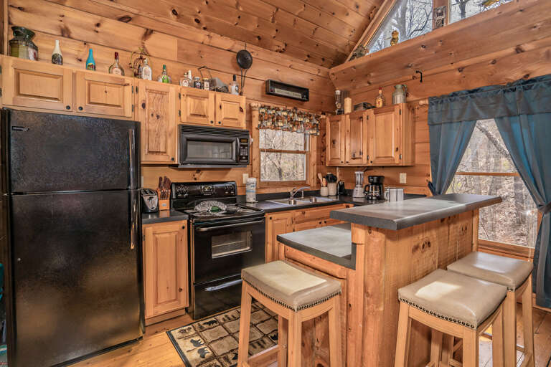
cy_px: 184
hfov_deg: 96.7
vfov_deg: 73.7
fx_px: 245
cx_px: 276
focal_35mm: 16
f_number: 8
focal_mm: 16
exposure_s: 1/125
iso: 400
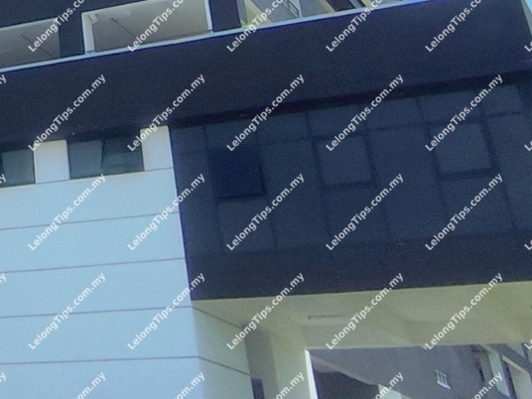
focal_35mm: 76
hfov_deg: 21.0
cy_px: -379
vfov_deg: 15.7
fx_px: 1168
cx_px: -308
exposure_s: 1/3300
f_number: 2.2
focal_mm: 1.65
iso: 50
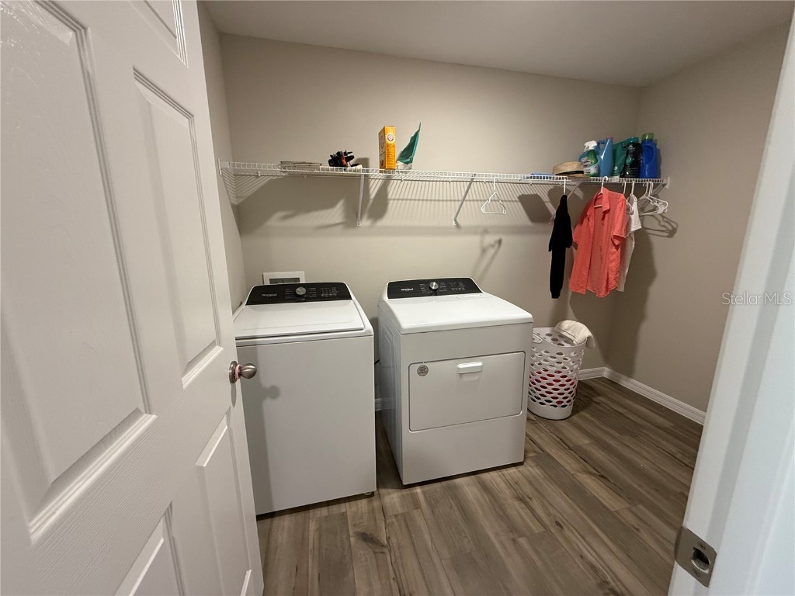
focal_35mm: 14
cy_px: 298
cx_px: 398
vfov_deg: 85.7
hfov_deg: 102.1
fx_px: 322
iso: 250
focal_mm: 2.22
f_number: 2.2
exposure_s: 1/60
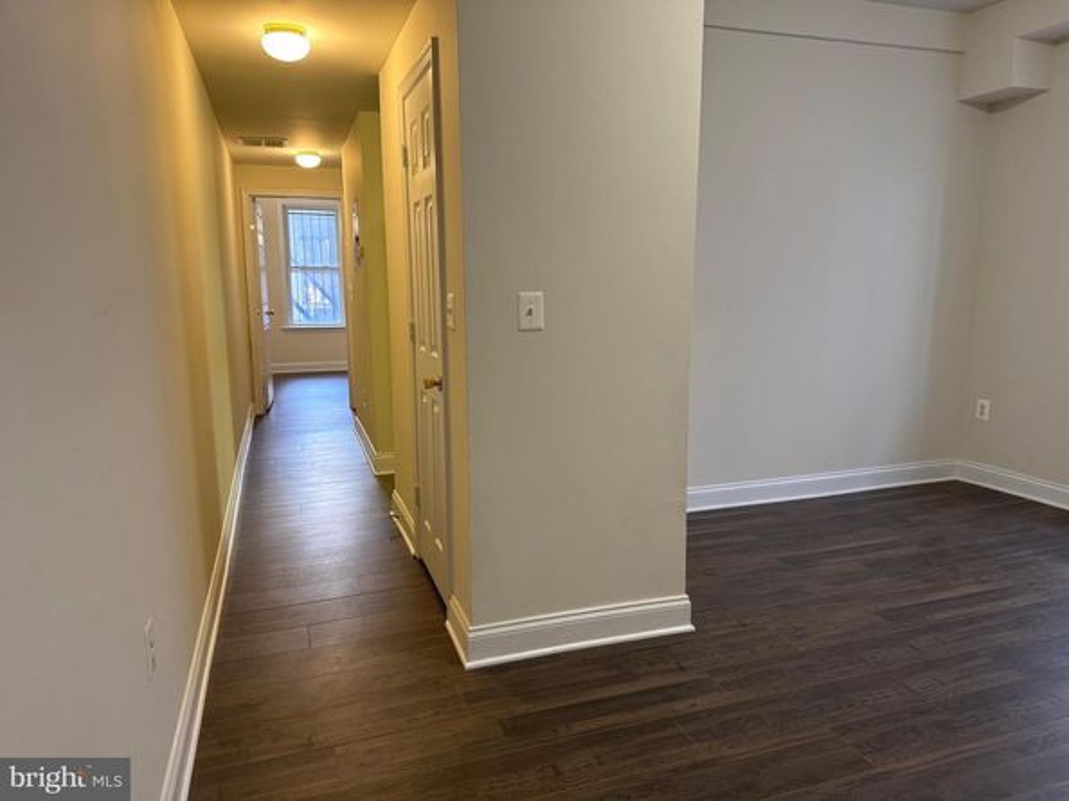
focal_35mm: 24
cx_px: 534
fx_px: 741
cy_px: 400
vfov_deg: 56.8
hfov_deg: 71.6
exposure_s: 1/60
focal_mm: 6.76
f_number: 1.78
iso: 250
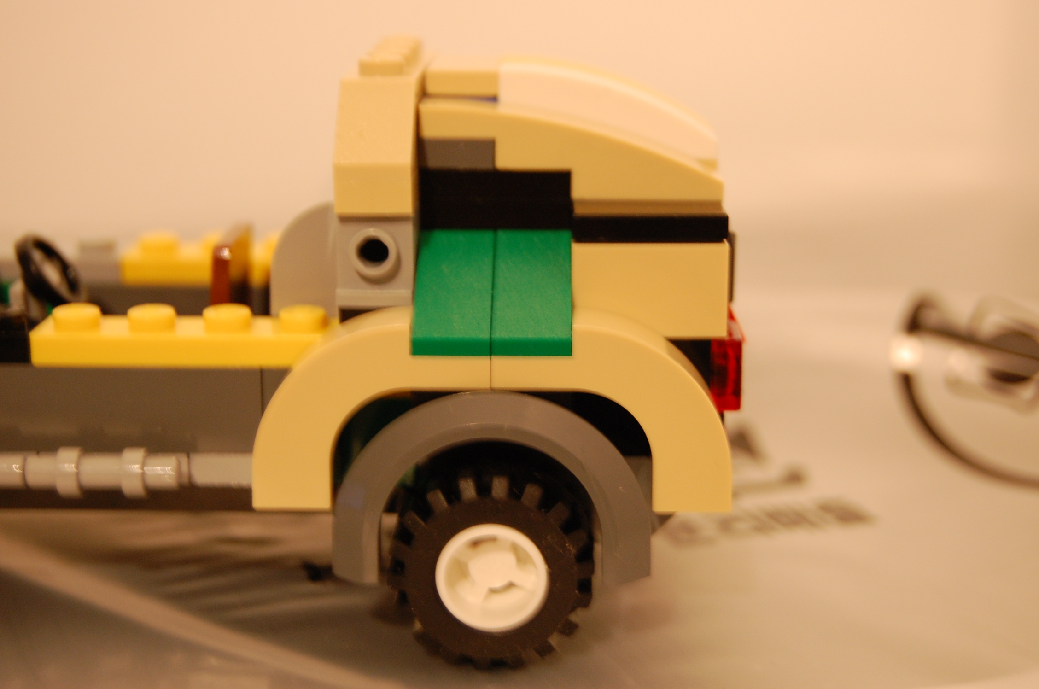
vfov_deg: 21.5
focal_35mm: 63
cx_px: 520
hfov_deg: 31.9
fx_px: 1815
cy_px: 344
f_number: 5.3
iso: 800
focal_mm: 42
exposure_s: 1/8
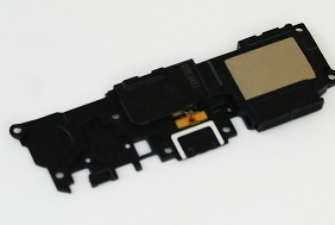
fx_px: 1585
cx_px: 193
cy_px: 95
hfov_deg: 12.1
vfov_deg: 8.1
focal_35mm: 170
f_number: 5.6
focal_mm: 55
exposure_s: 1/160
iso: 1600
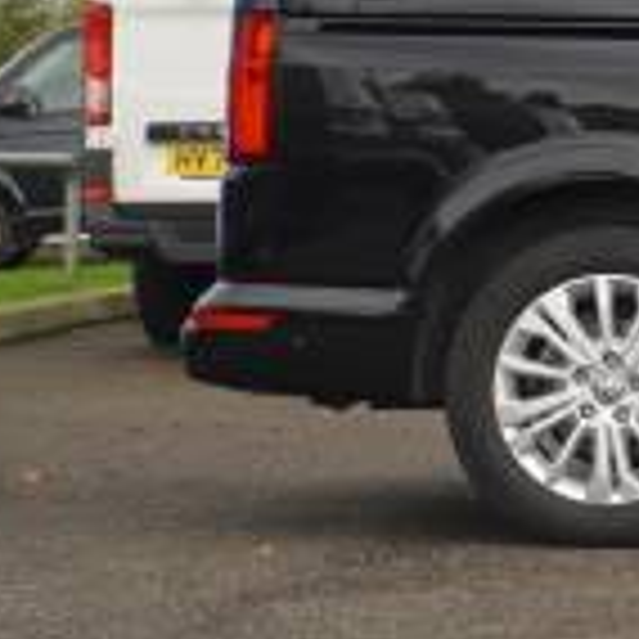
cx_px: 1296
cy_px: -90
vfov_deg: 8.6
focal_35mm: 201
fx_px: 4196
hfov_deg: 8.3
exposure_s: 1/160
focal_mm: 35
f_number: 5.6
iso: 200
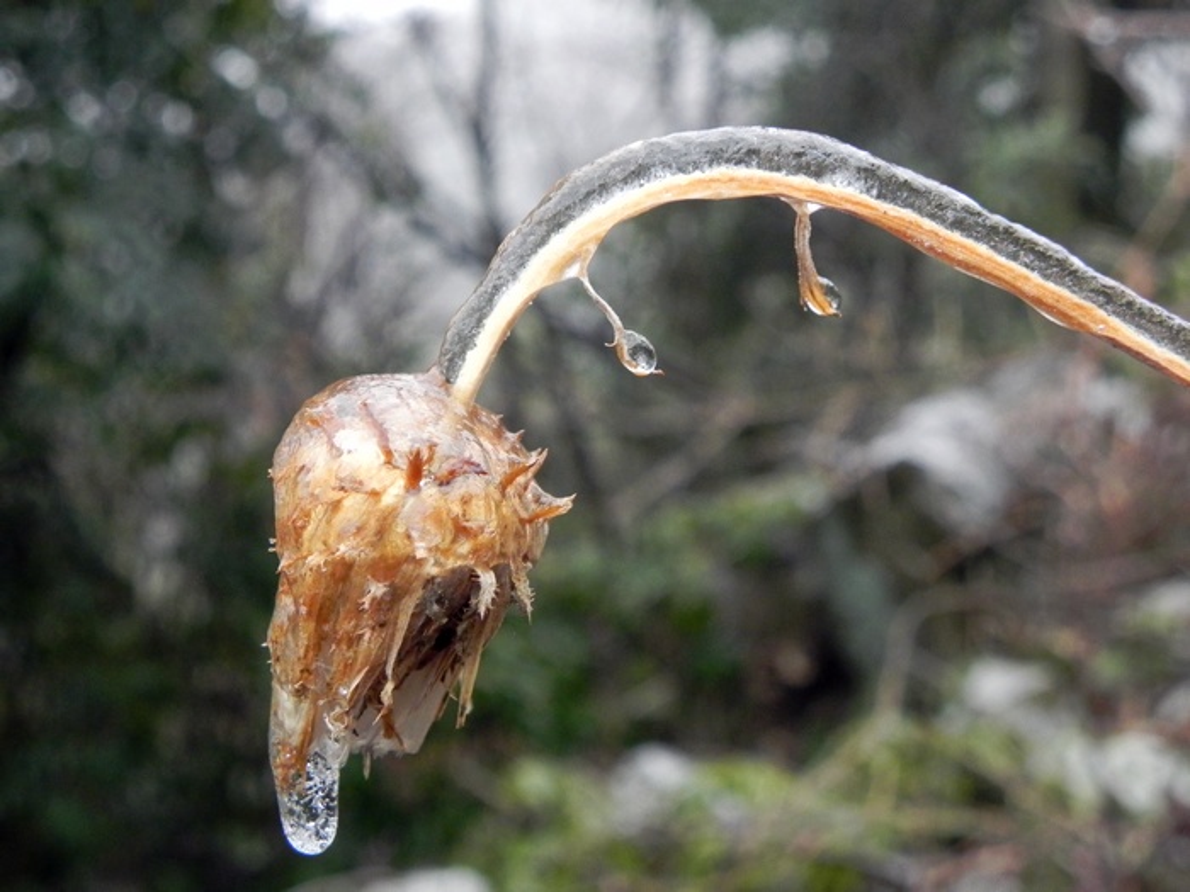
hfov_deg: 41.2
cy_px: 446
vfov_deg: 31.5
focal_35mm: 46
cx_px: 595
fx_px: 1581
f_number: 3.2
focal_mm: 8.2
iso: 543
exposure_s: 1/125
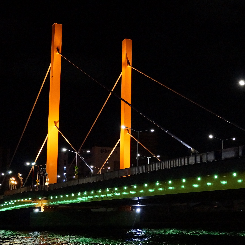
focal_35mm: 60
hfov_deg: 27.7
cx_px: 213
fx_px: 480
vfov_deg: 28.6
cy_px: 141
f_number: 4
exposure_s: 1/125
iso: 3200
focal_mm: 24
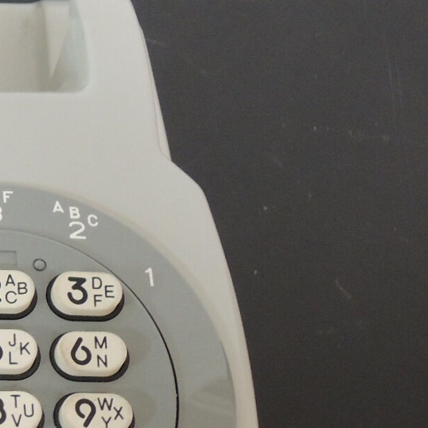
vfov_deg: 17.0
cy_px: 298
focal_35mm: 102
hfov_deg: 15.4
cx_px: -255
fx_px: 1427
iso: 400
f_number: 3
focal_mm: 5.5
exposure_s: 1/13
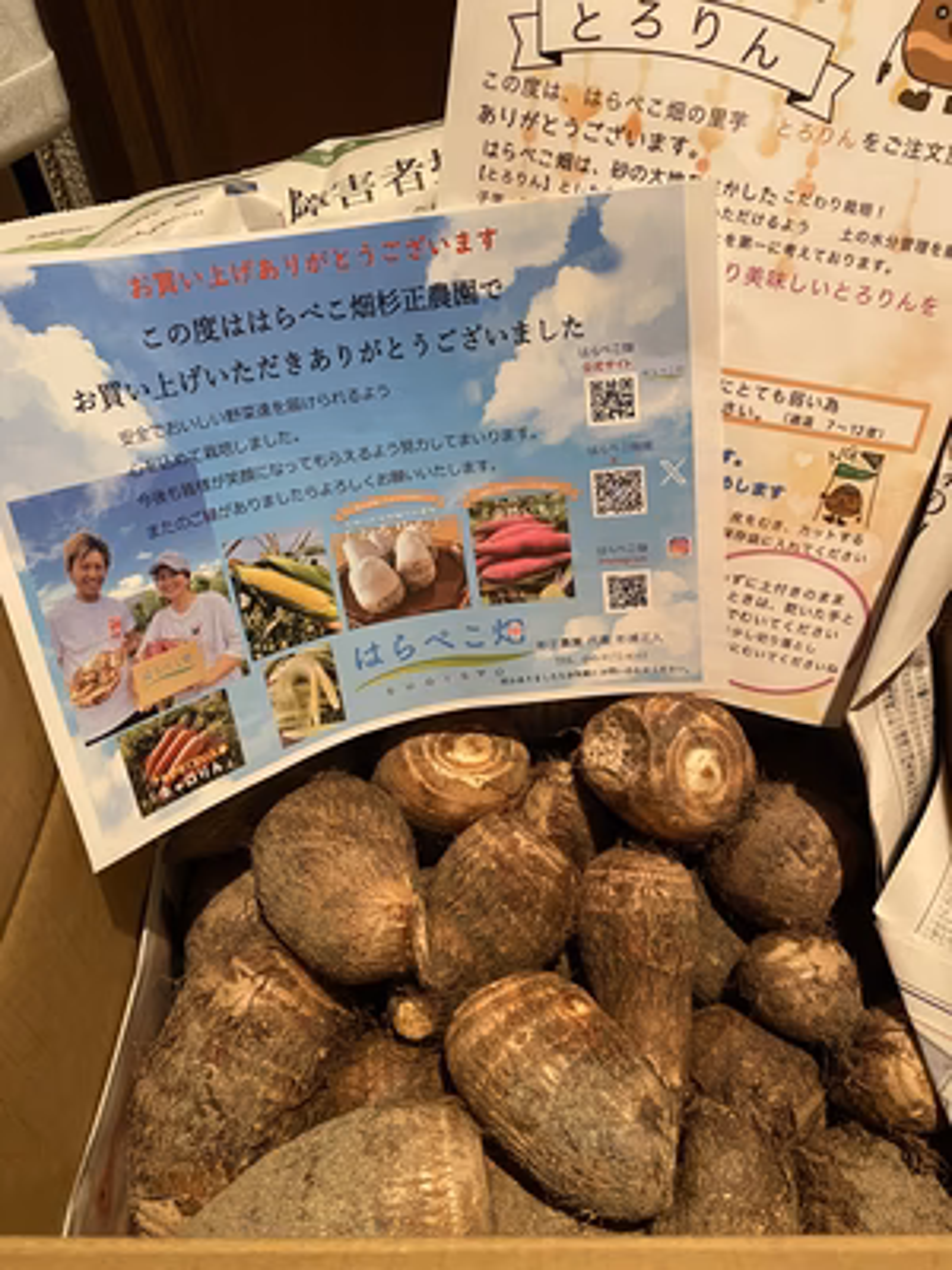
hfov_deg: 53.1
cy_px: 635
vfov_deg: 67.3
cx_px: 476
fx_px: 953
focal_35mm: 26
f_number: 1.8
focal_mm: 4.25
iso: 500
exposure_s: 1/25
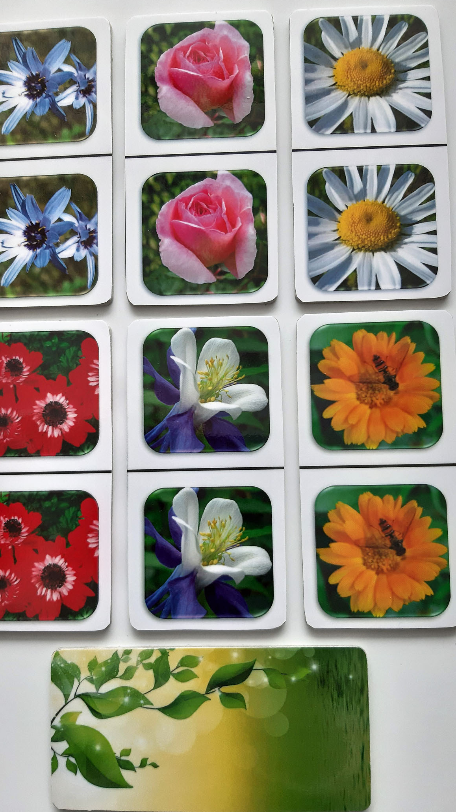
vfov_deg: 64.3
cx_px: 231
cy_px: 412
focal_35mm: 30
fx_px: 645
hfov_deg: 38.9
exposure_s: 1/50
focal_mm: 3.93
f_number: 1.7
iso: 160
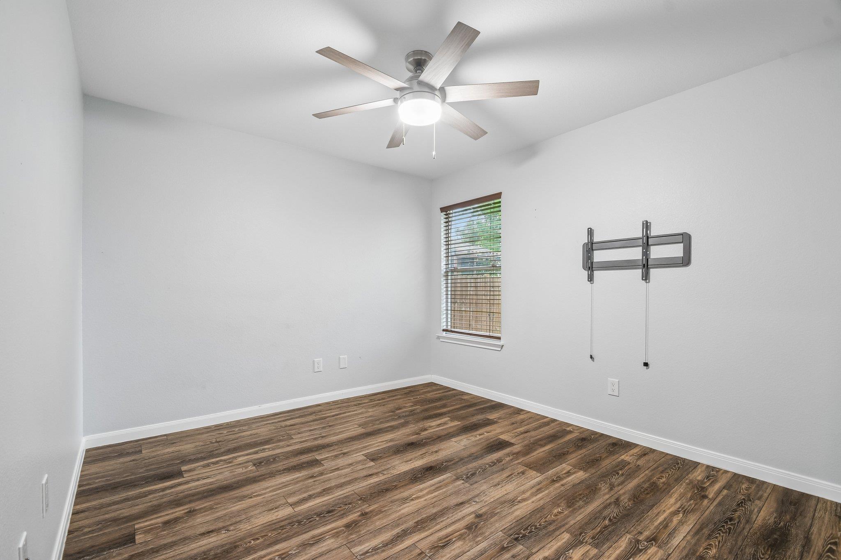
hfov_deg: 100.4
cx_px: 420
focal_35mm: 15
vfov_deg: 77.3
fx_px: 350
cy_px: 280
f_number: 8
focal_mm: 10
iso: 400
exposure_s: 1/2.5
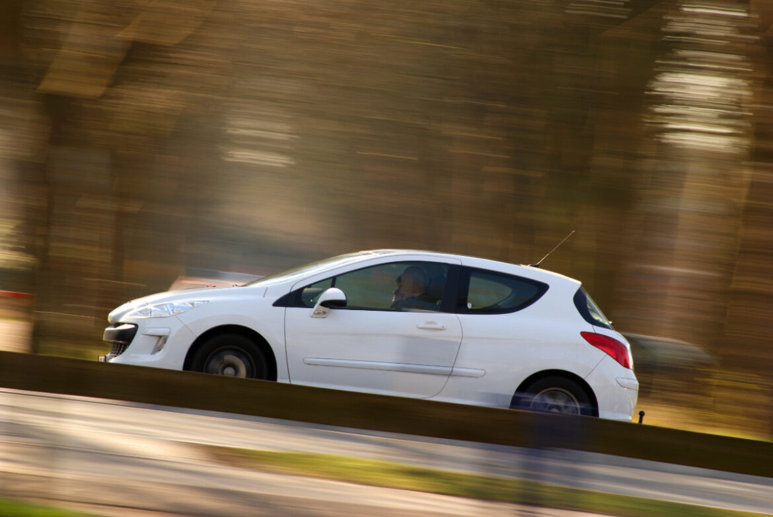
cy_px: 258
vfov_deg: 4.6
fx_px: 6446
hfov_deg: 6.9
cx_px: 386
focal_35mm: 300
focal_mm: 200
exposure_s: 1/30
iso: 100
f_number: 16
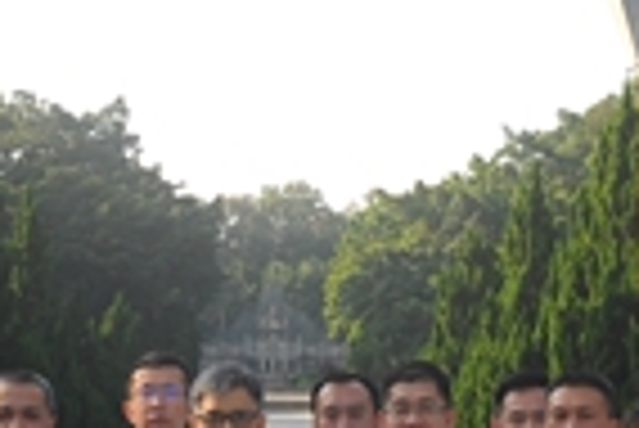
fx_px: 3198
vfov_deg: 7.6
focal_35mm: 180
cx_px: 212
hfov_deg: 11.4
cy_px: 185
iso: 400
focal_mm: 32
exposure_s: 1/400
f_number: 7.1
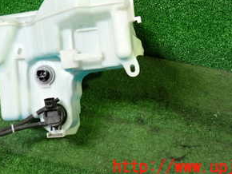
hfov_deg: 30.6
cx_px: 54
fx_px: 416
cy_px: -2
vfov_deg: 22.7
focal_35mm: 62
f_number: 2.3
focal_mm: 5.4
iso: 250
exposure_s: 1/30
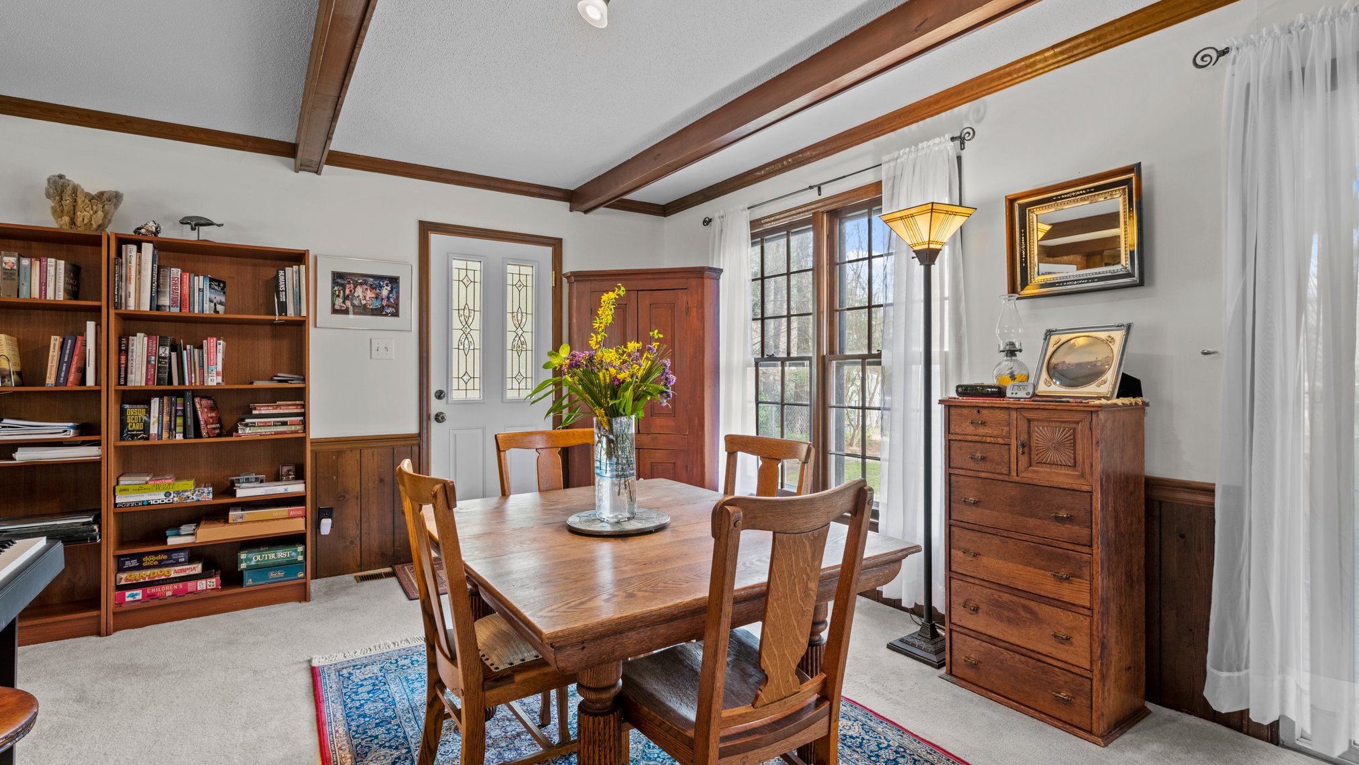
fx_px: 649
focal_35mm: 18
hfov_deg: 92.7
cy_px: 374
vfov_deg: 61.0
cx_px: 682
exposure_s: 1/5
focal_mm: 17
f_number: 7.1
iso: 400
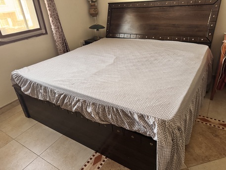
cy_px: 85
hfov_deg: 71.6
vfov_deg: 56.8
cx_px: 113
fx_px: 157
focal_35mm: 24
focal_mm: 6.76
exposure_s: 1/60
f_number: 1.78
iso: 800
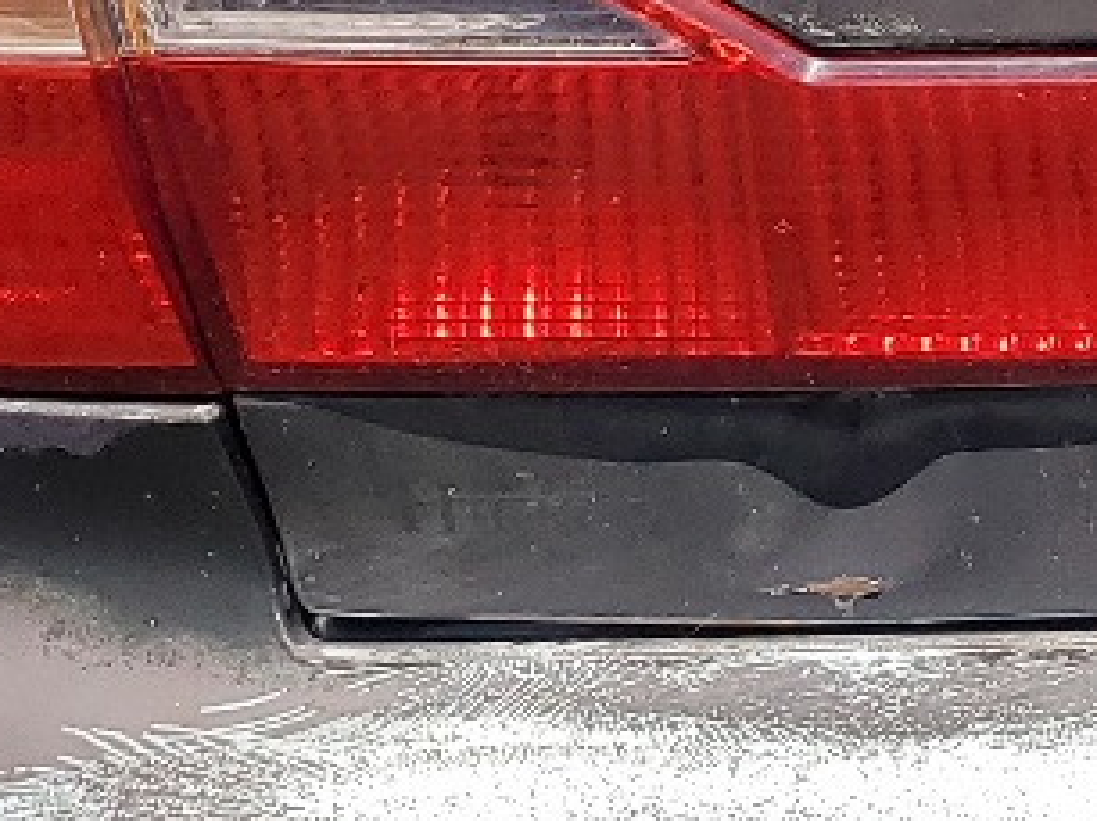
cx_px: 1896
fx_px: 4307
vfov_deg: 10.8
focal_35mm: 136
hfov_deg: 13.3
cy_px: -57
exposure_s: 1/2500
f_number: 1.5
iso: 50
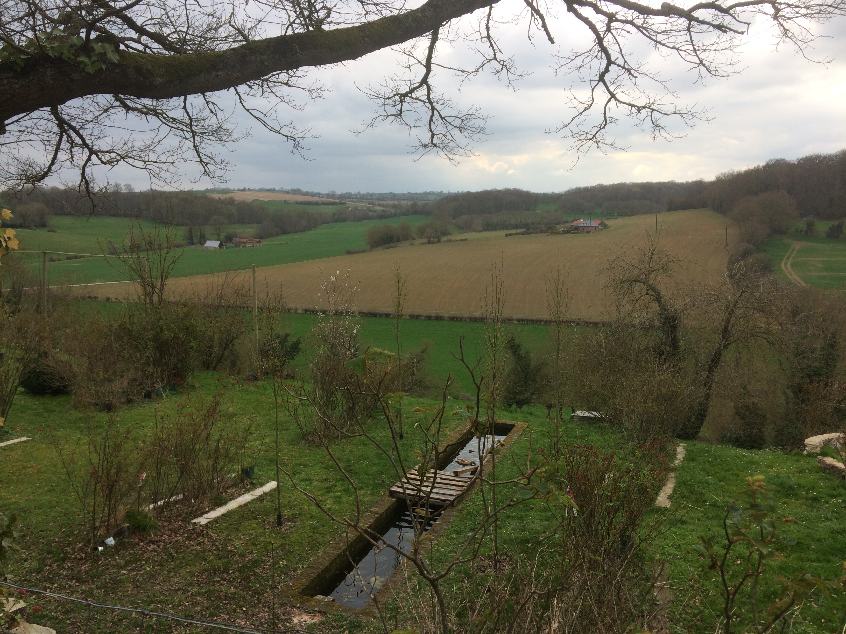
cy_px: 317
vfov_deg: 48.2
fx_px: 709
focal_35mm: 29
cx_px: 423
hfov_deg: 61.7
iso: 32
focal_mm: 4.15
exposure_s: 1/612
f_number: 2.2
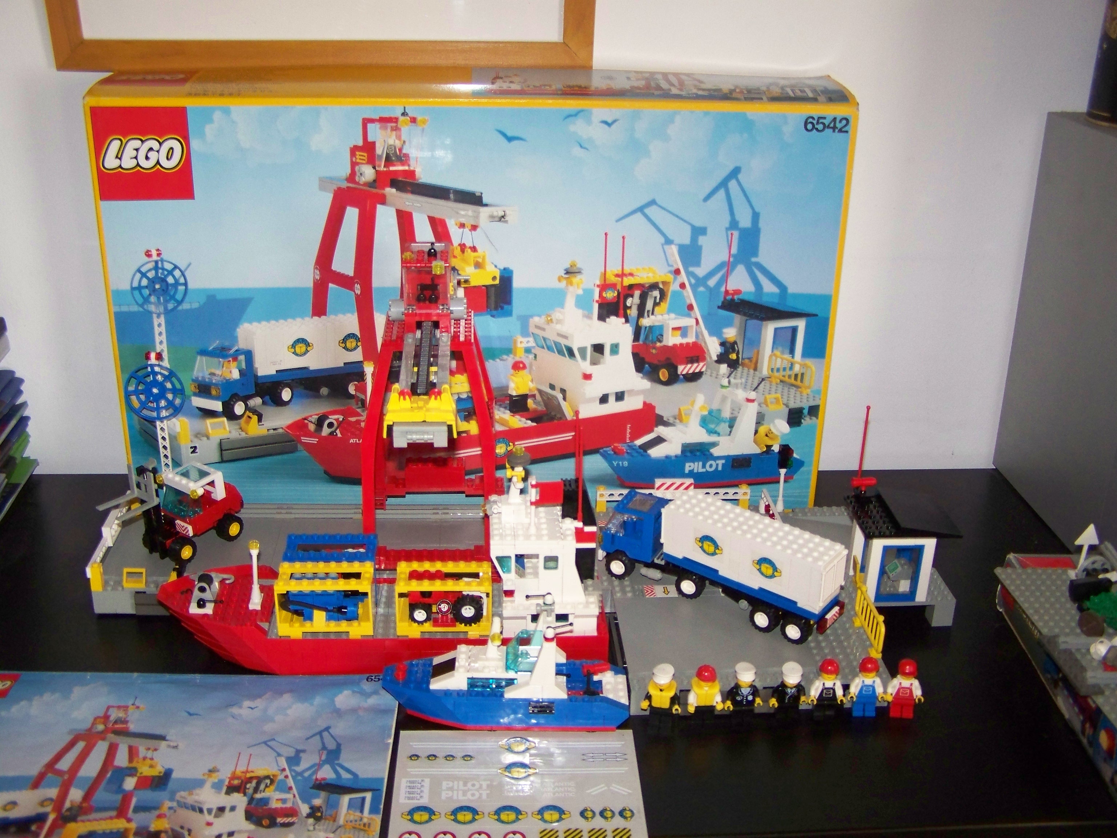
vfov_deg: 37.7
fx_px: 1226
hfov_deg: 49.0
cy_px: 419
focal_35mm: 38
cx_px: 558
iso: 200
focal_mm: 6.3
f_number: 2.8
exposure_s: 1/30
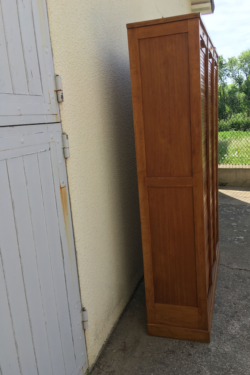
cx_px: 143
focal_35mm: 31
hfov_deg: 42.2
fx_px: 323
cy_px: 187
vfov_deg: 60.3
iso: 25
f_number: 2.2
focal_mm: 4.15
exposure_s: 1/394
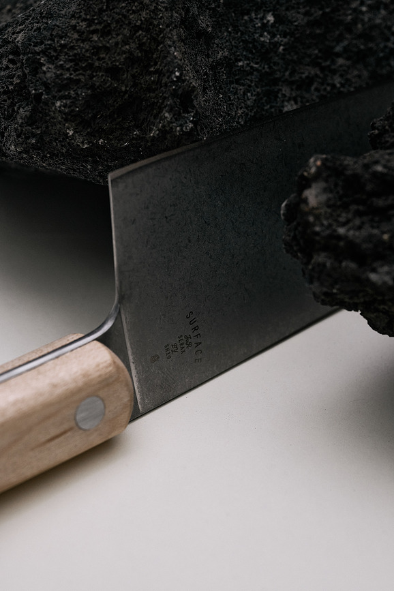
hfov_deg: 19.5
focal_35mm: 70
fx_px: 1149
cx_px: 197
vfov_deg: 28.8
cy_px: 296
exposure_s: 1/250
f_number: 8
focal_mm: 70
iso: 1000
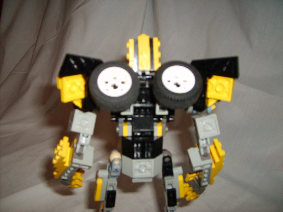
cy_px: 106
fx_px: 286
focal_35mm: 35
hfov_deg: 52.6
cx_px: 142
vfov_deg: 40.7
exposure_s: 1/45
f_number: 2.8
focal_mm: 5.8
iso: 100
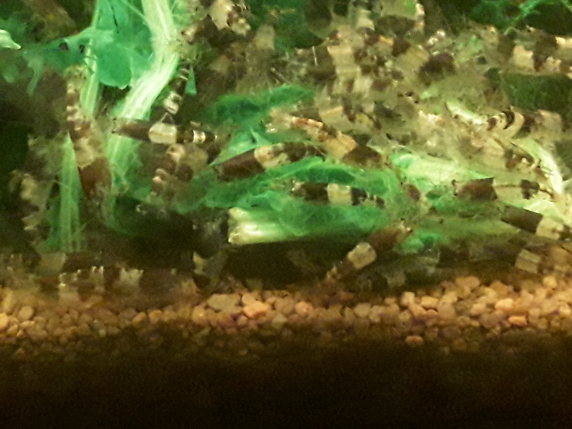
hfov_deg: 30.7
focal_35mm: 62
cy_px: -60
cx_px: 142
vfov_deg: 22.2
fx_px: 1025
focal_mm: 2.91
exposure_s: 1/17
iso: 1000
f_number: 1.9
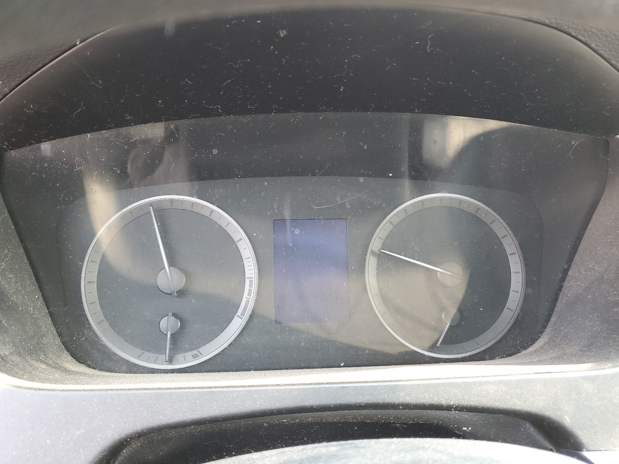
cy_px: 232
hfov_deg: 67.3
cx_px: 310
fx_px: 465
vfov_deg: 53.1
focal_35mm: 26
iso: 86
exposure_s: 1/60.2
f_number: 1.5
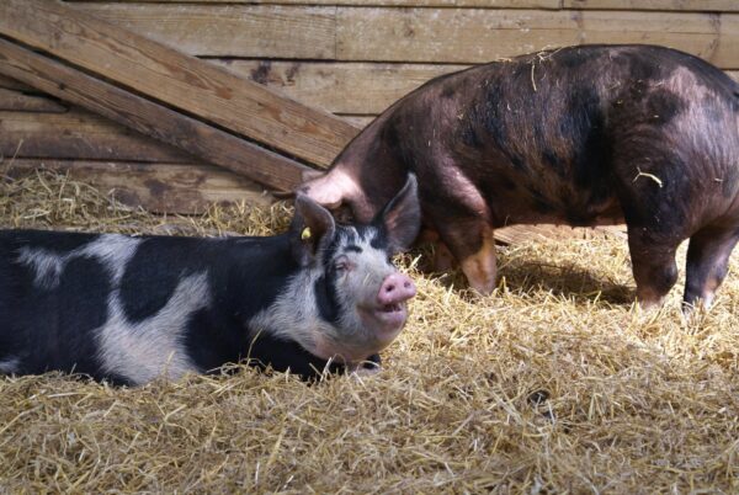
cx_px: 370
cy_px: 248
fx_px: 2159
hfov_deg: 19.4
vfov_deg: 13.1
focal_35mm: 105
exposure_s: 1/125
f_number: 5.6
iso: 400
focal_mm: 70
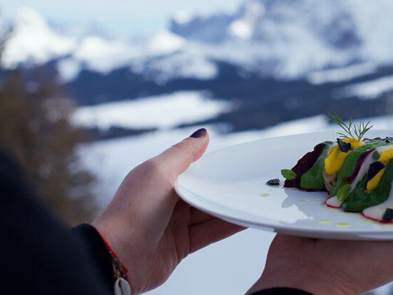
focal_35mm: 90
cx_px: 285
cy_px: 80
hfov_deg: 21.6
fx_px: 1022
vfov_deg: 16.3
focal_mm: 50
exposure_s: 1/640
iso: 100
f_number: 5
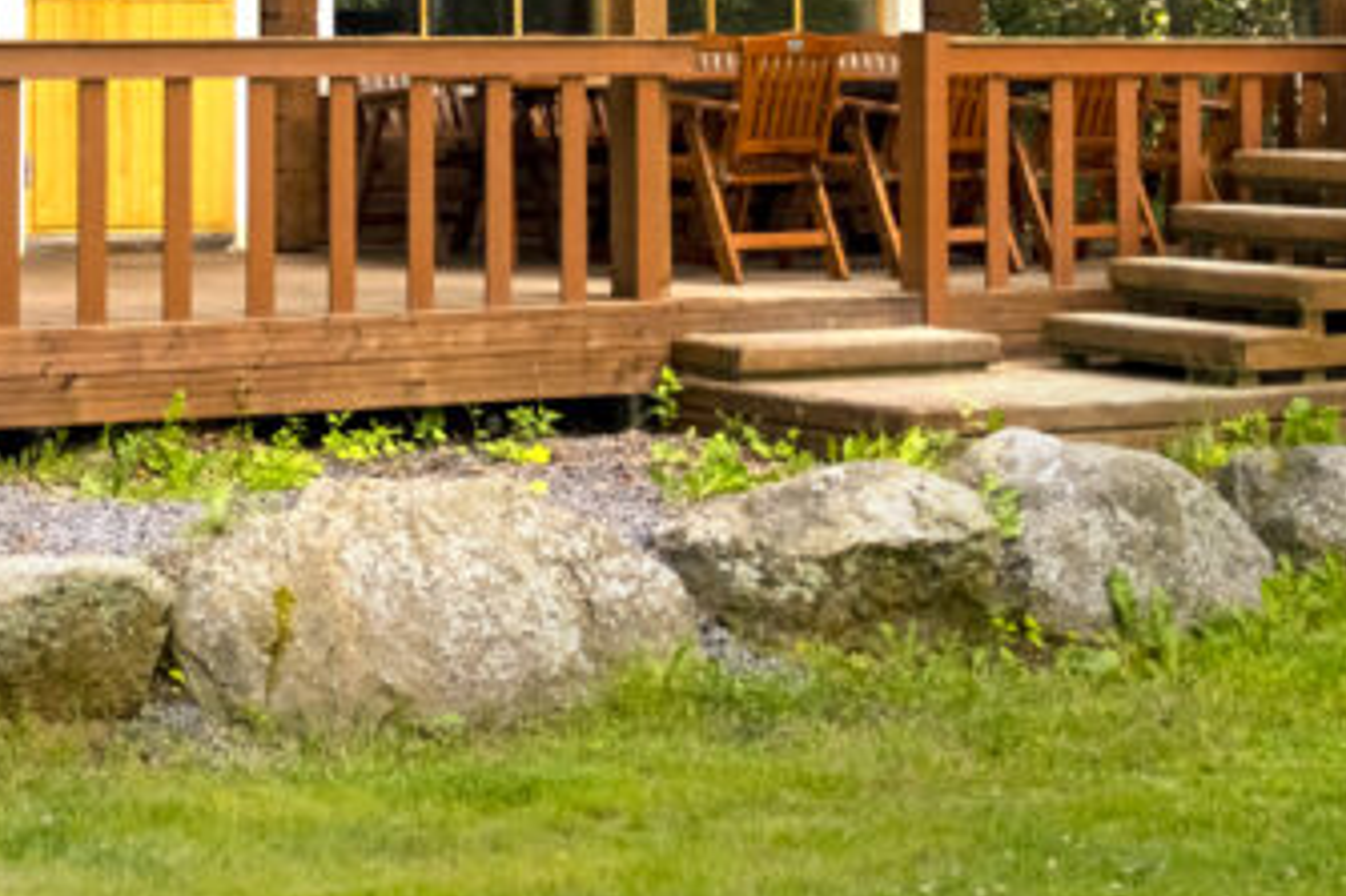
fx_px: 4111
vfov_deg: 12.0
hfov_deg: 18.2
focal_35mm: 110
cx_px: 40
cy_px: -356
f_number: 2.8
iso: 640
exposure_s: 1/1000
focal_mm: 24.2
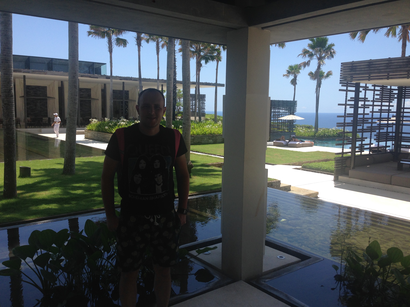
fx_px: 391
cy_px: 154
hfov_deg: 55.4
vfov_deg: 42.9
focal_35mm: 33
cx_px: 205
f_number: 2.4
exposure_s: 1/1261
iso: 50
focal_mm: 4.12
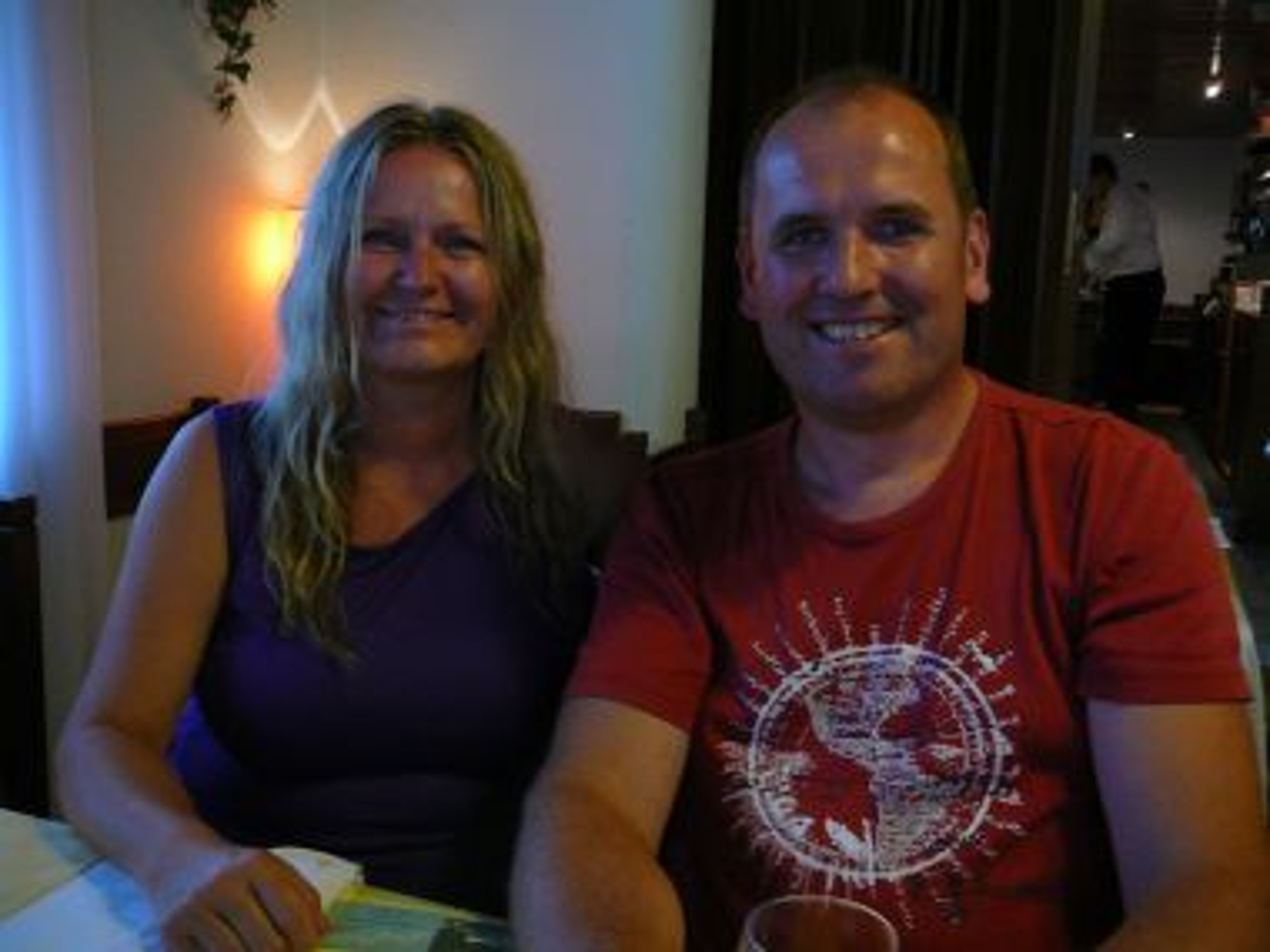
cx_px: 635
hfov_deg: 52.6
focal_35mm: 35
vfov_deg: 40.7
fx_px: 1284
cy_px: 476
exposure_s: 1/8
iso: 200
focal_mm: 5.2
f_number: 2.8
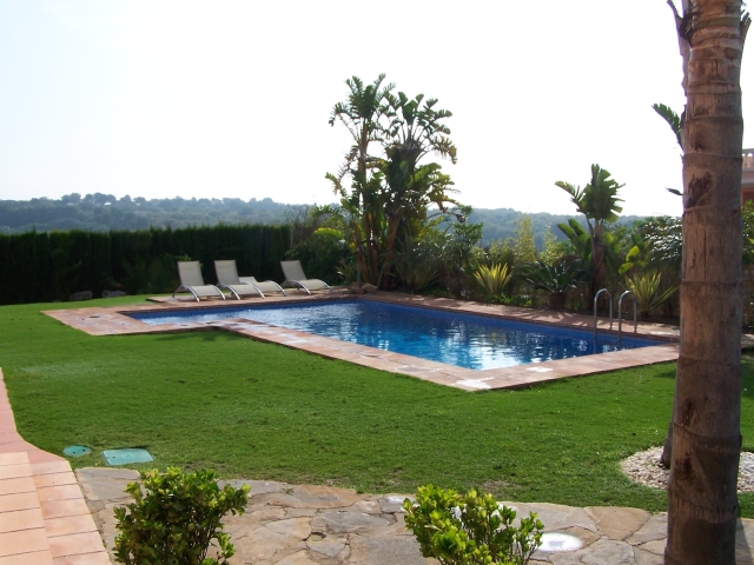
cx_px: 377
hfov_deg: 49.0
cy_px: 282
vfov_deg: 37.7
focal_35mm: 38
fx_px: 828
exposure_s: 1/350
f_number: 5.6
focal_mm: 6.3
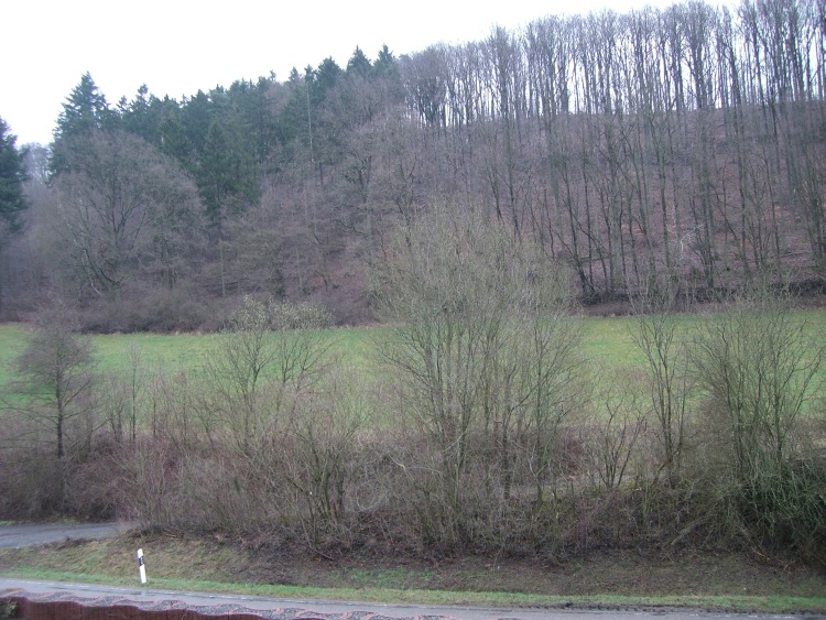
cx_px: 413
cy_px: 310
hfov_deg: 49.0
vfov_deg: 37.7
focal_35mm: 38
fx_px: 907
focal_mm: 6.2
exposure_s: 1/80
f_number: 2.7
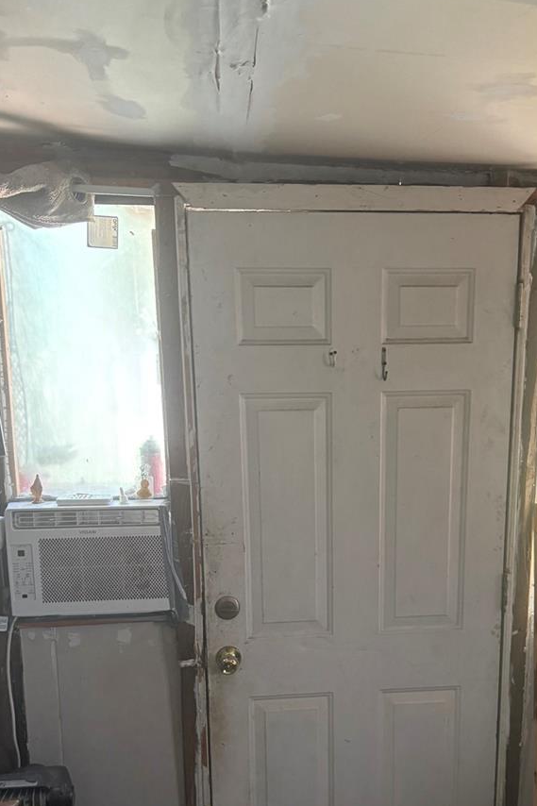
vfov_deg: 50.0
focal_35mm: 38
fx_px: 851
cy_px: 525
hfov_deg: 34.9
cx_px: 331
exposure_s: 1/60
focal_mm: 5.96
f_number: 1.6
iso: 250
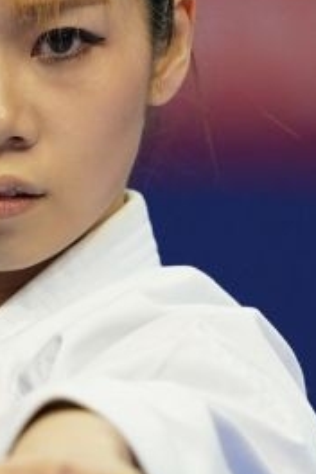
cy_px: 163
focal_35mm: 1821
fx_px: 23975
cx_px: 52
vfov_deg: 1.1
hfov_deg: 0.8
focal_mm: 400
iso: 2500
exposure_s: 1/500
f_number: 2.8
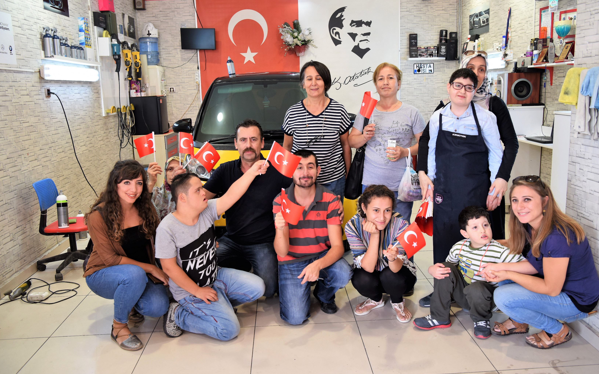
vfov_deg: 38.3
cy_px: 180
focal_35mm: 33
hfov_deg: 58.1
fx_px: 539
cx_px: 301
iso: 640
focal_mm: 32
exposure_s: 1/60
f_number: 4
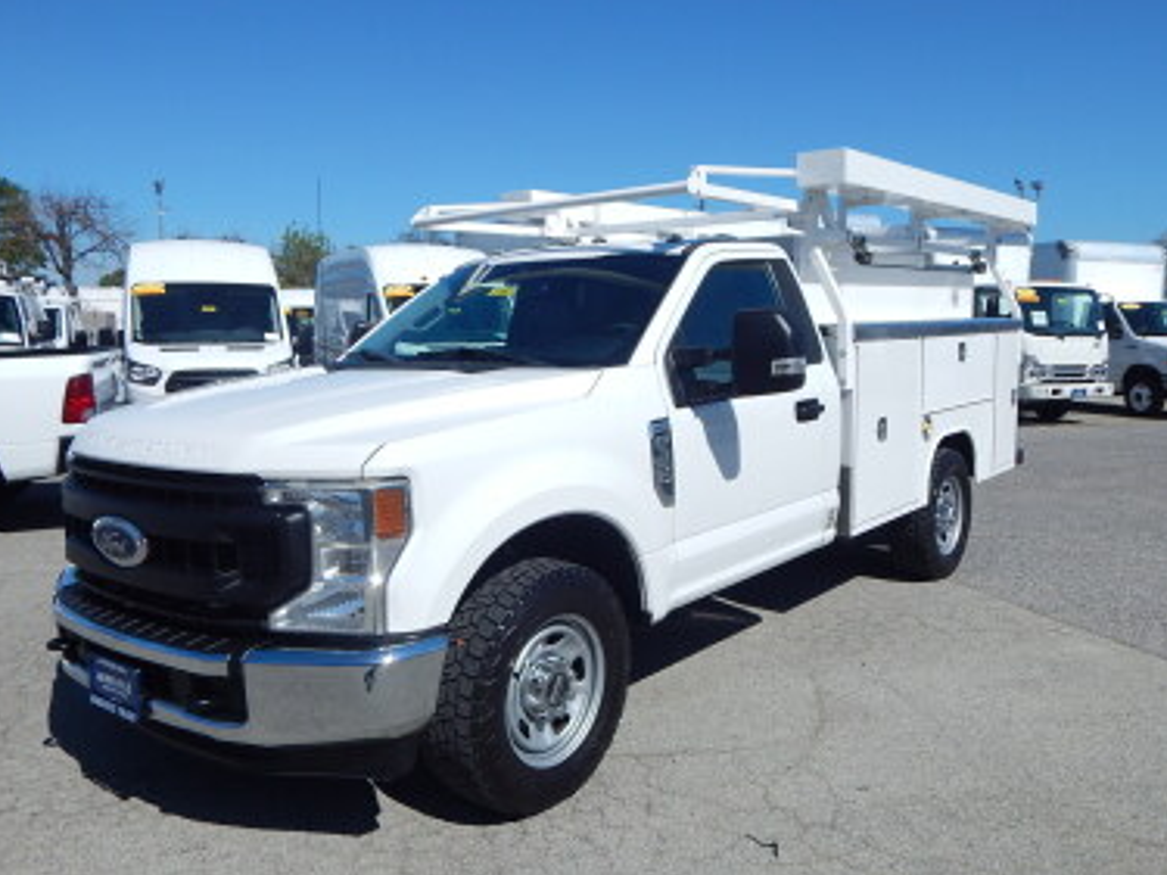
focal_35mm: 29
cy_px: 444
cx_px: 569
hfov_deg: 61.7
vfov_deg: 48.2
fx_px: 977
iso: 125
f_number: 6.3
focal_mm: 5.1
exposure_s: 1/1500
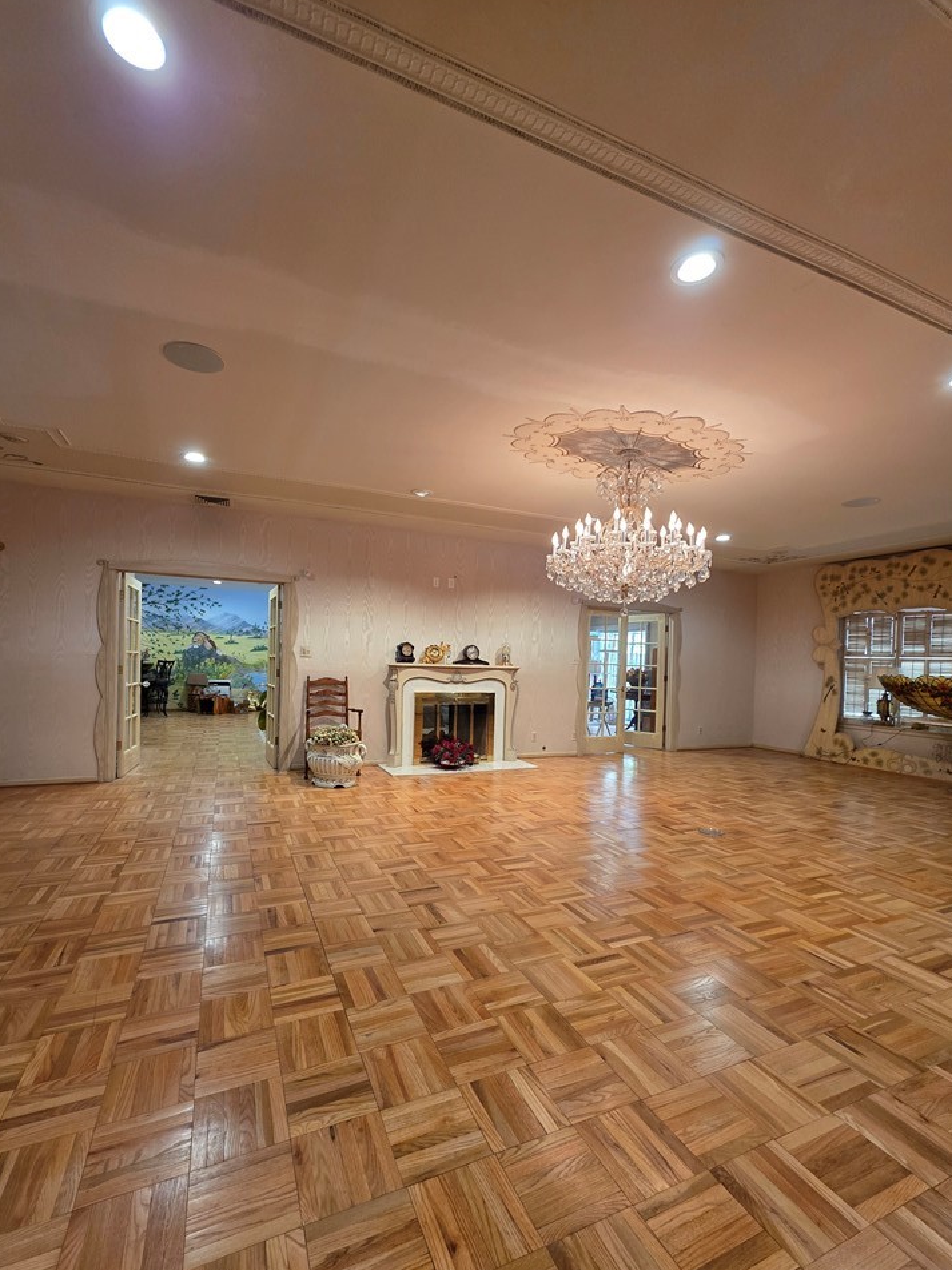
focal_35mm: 14
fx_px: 513
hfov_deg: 85.6
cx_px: 457
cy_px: 670
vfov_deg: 102.0
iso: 200
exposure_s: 1/50
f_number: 1.9
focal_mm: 2.2
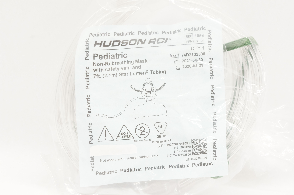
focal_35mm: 82
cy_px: 98
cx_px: 147
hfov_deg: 24.6
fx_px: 673
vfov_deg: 16.5
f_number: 11
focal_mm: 55
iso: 800
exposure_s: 1/25
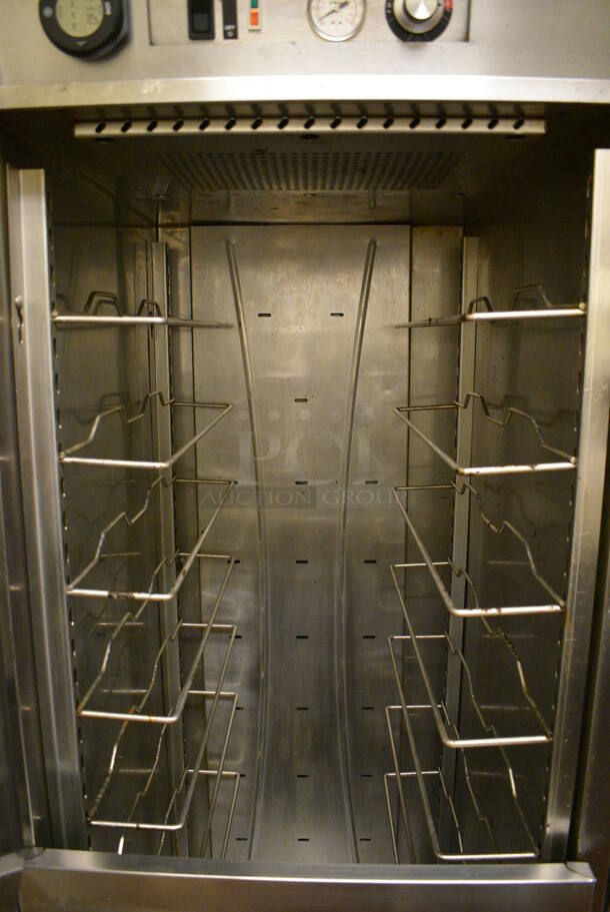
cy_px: 456
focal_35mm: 27
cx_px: 305
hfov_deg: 48.0
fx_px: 685
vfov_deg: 67.3
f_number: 3.5
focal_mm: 18
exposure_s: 1/125
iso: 4000
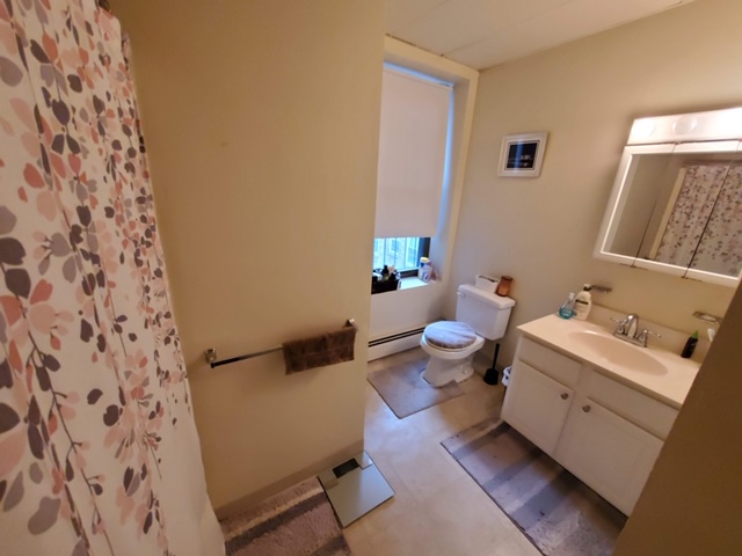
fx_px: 279
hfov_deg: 106.2
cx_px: 371
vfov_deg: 89.9
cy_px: 278
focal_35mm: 13
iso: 500
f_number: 2.2
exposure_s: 1/39
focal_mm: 1.8
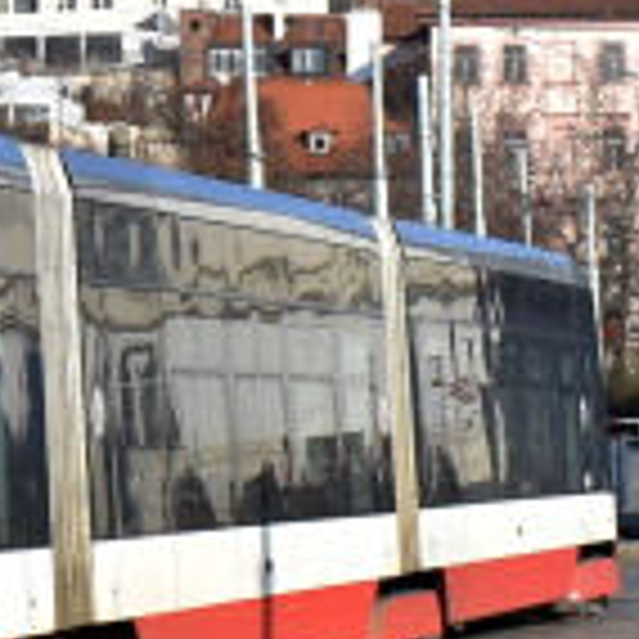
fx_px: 4429
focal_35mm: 212
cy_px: 2
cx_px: -360
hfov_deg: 8.1
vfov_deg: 8.2
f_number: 7.1
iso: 320
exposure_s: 1/1000
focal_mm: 23
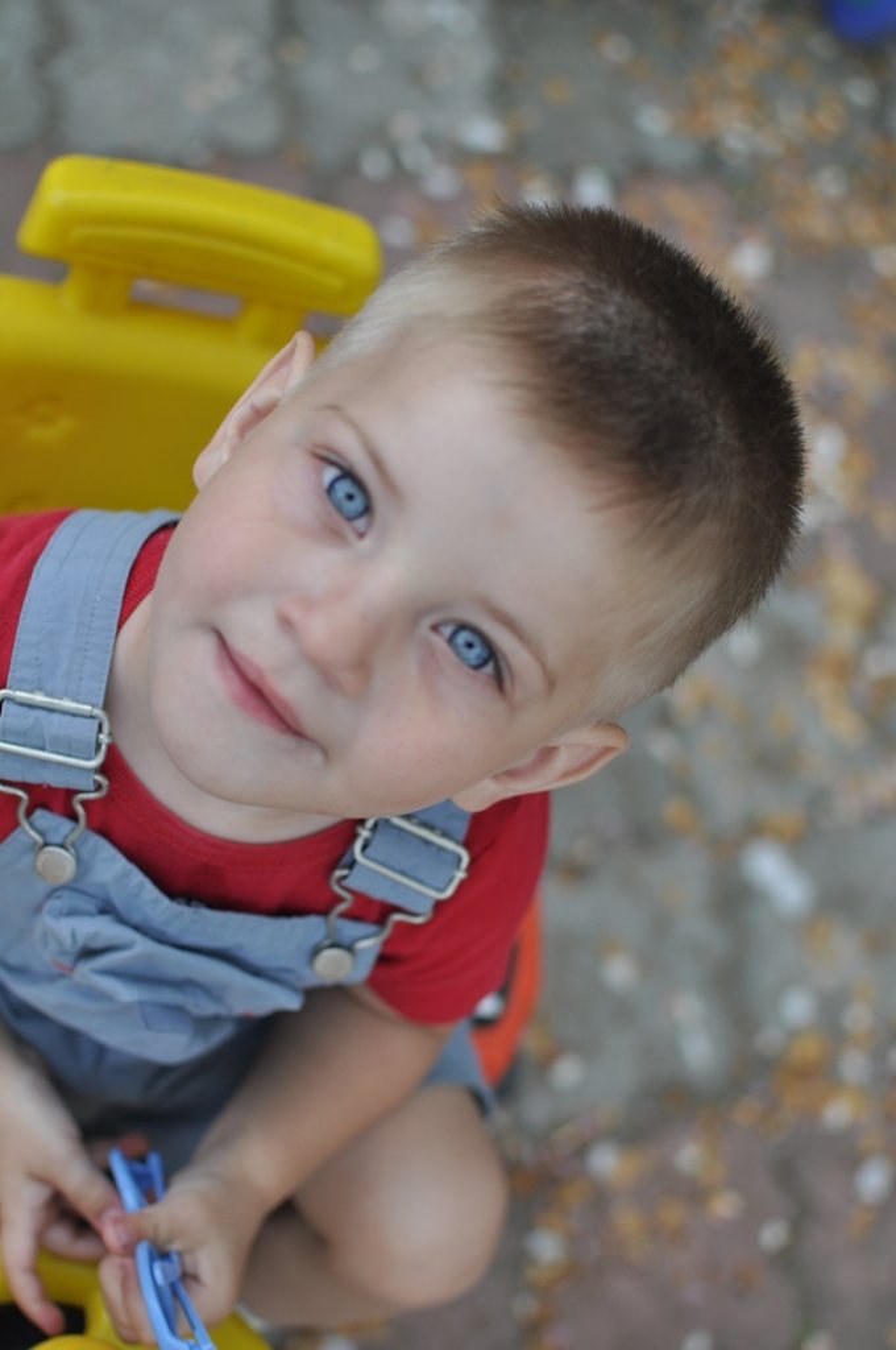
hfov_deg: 25.7
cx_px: 448
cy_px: 675
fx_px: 1965
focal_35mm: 52
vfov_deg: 37.9
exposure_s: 1/2000
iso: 200
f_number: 2.5
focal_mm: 35
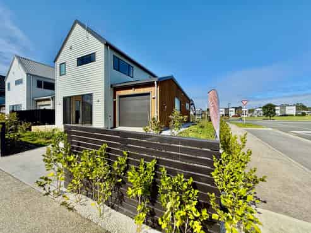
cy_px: 116
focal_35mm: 14
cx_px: 156
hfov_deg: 102.1
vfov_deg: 85.6
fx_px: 126
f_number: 2.2
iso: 50
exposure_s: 1/1745
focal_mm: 2.22
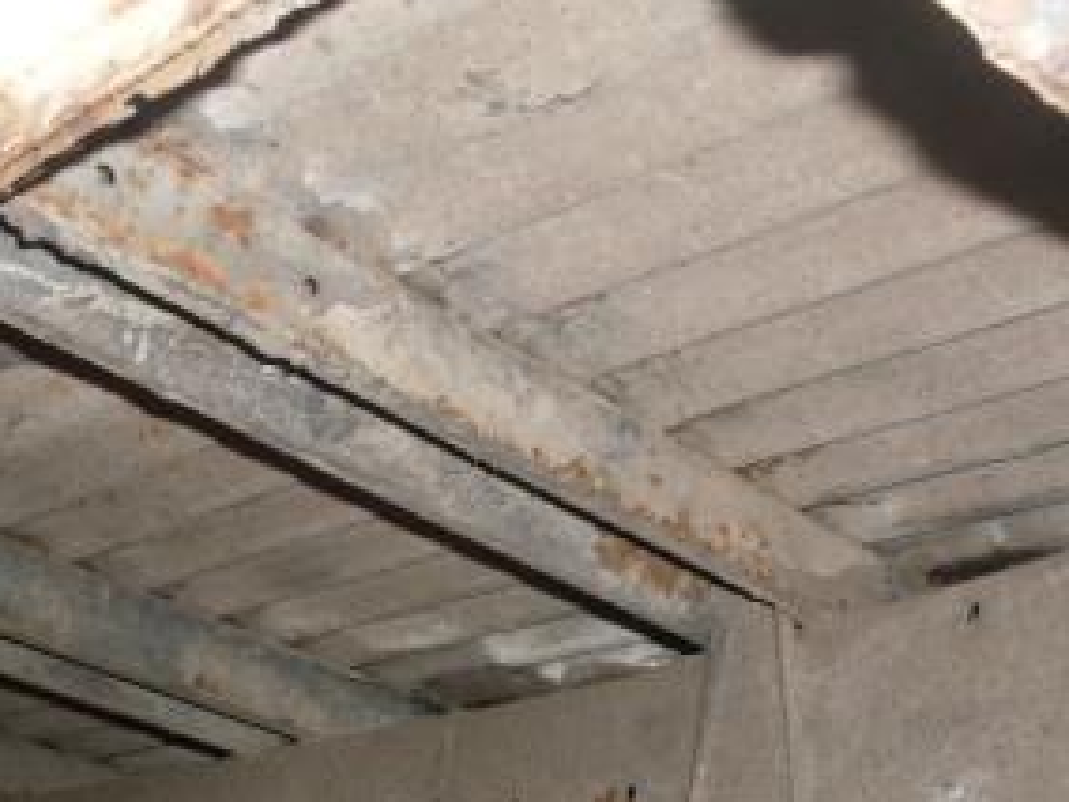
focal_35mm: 60
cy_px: 629
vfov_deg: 24.1
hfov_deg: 32.2
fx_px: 1853
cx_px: 531
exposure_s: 1/45
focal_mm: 6.3
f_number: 2.8
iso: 100
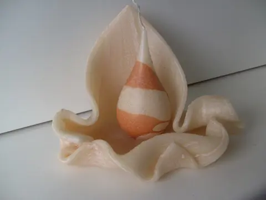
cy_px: 100
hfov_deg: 50.1
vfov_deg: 38.7
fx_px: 284
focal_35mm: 37
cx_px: 133
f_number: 2.8
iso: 64
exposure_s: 1/50
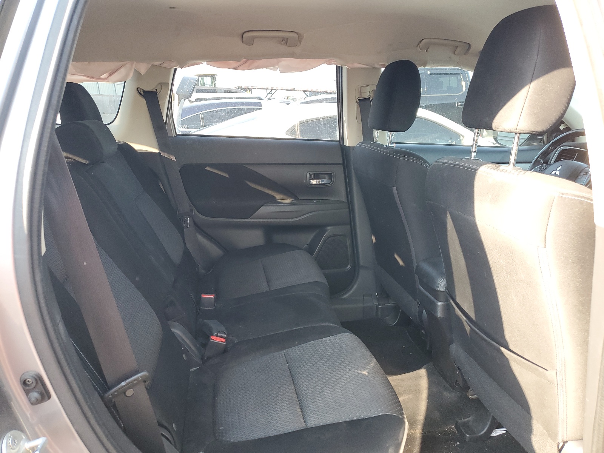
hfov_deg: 67.3
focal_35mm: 26
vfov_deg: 53.1
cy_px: 226
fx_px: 454
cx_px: 302
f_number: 1.5
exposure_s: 1/120
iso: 85
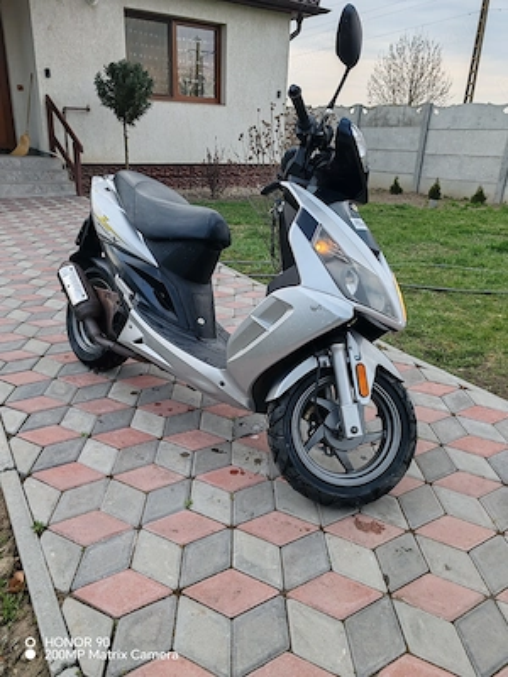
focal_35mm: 27
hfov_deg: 51.4
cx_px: 254
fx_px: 528
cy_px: 338
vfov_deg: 65.3
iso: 125
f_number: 1.9
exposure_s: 1/100
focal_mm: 6.12
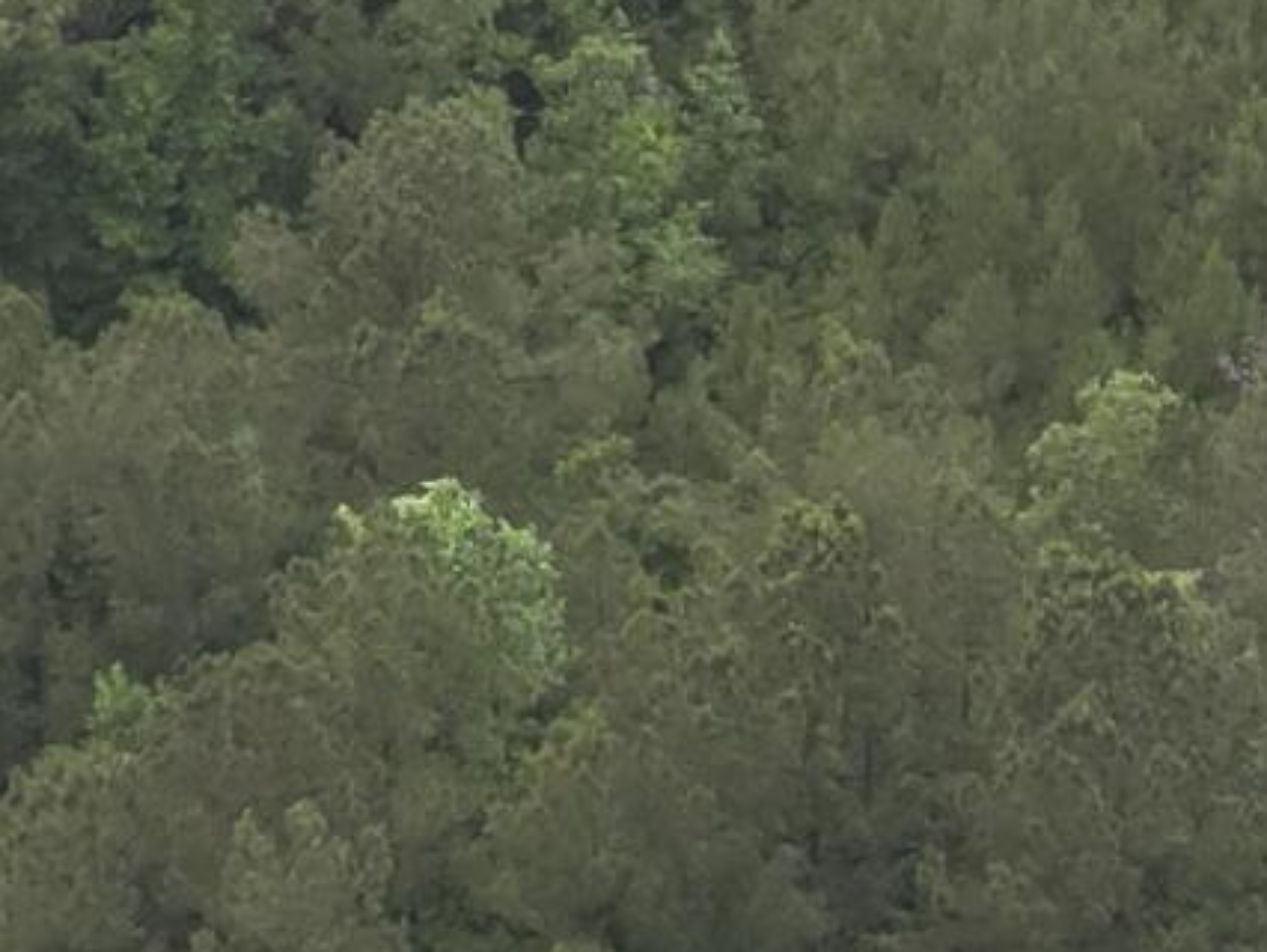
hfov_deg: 11.7
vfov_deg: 8.4
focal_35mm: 169
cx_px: 937
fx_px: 6189
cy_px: -910
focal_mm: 4.4
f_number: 2.8
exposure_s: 1/350
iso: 100
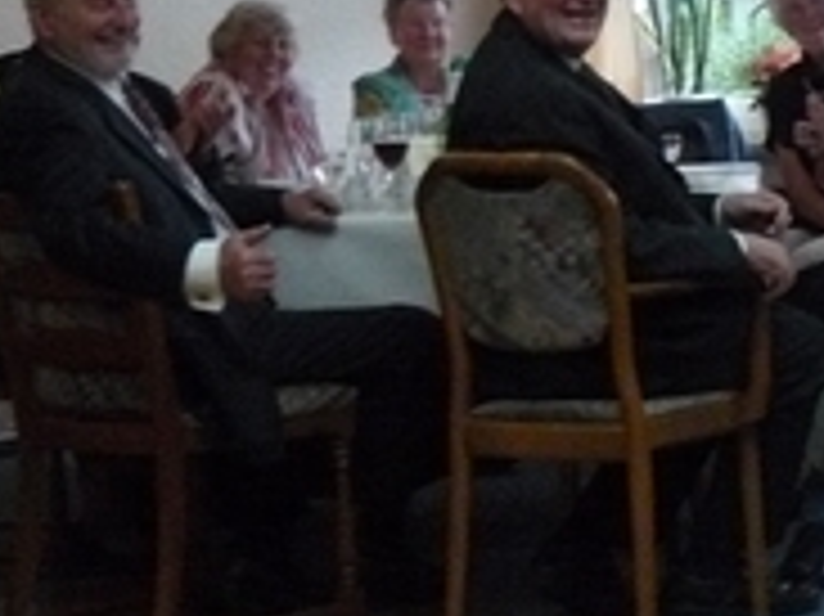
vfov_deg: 12.5
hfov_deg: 15.7
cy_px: 99
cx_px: 1148
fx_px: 2807
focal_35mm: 118
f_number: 3.6
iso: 400
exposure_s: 1/100
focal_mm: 6
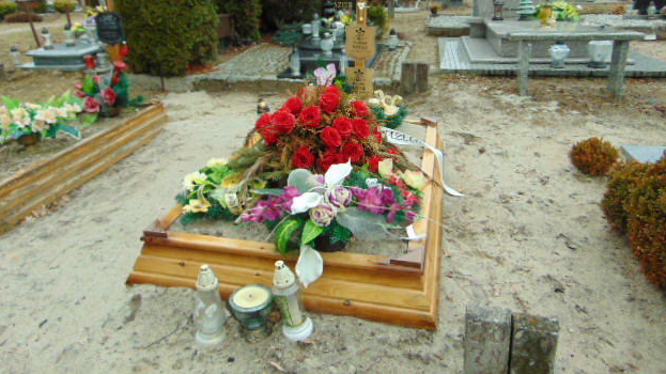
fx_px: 494
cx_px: 331
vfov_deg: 41.1
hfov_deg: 67.9
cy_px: 138
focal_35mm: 28
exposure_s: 1/400
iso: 80
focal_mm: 4.5
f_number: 3
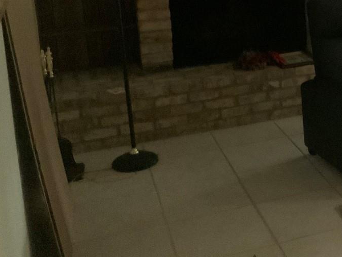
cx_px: 382
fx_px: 682
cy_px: 12
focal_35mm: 69
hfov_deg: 25.9
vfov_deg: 20.7
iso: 500
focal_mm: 3
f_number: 1.8
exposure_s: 1/20
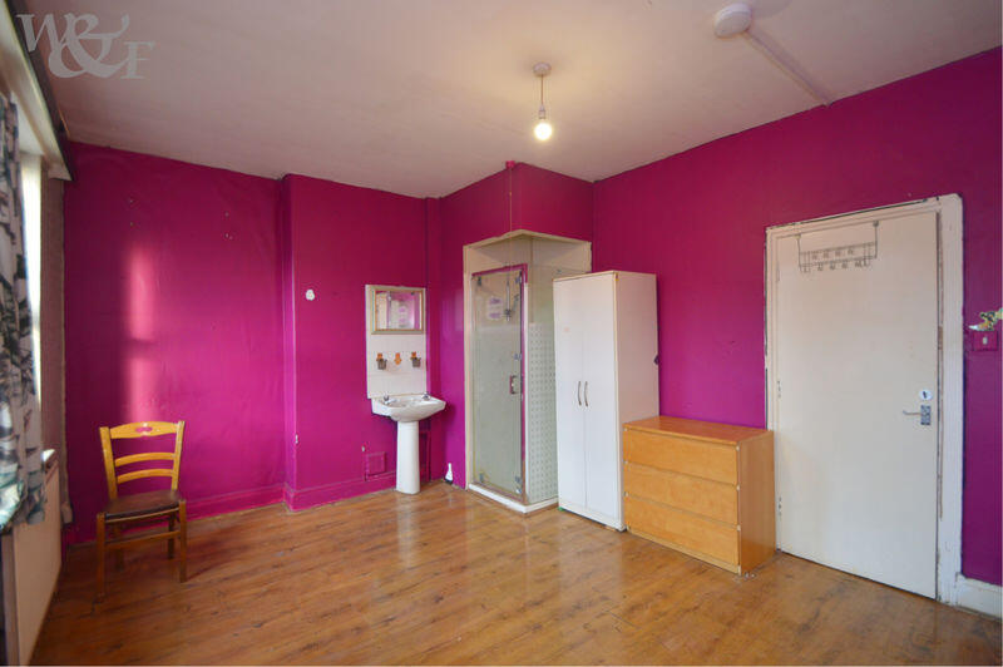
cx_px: 502
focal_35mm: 15
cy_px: 334
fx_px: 418
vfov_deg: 77.2
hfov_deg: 100.4
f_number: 3.5
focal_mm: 10
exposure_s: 1/60
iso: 450
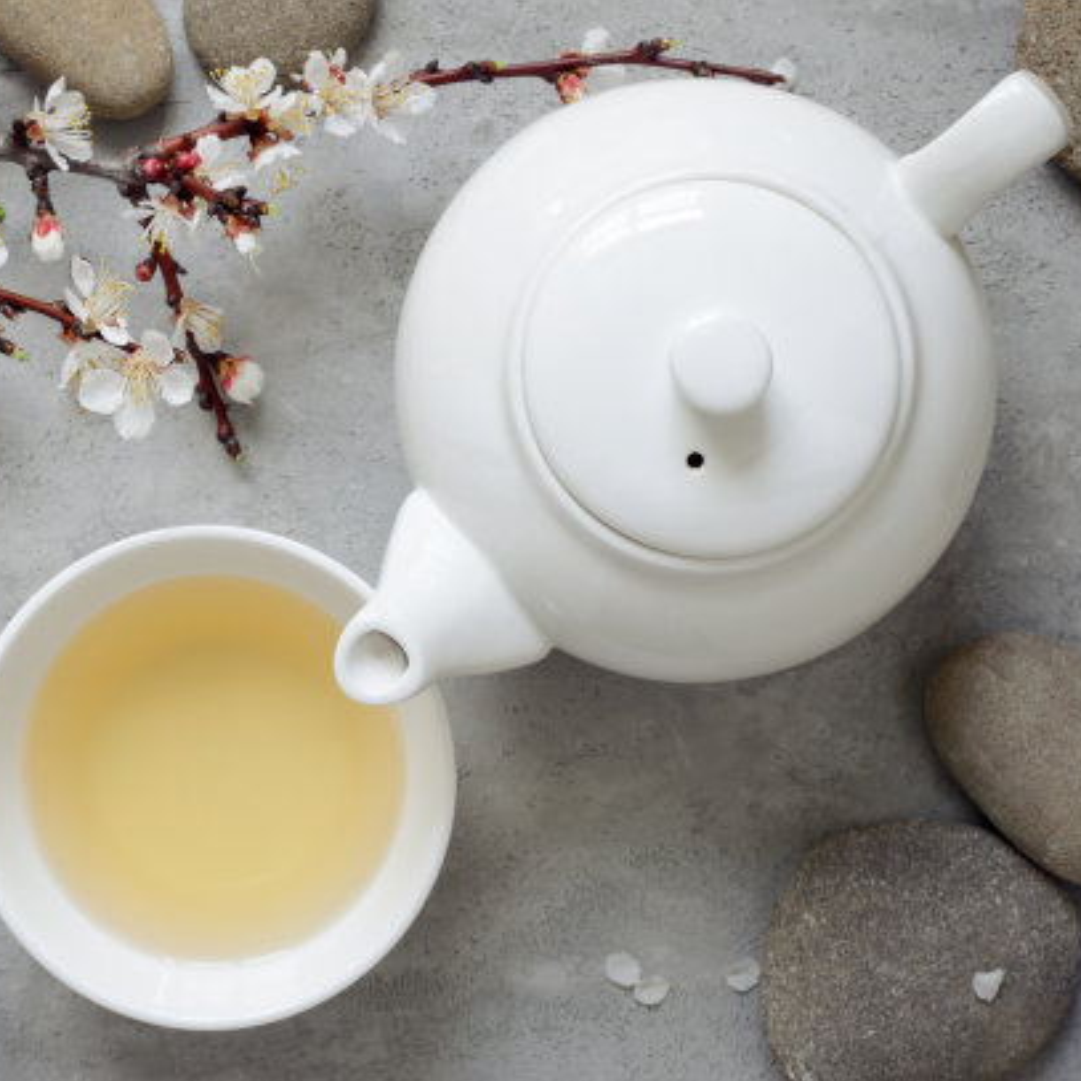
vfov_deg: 26.9
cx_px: 393
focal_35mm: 64
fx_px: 2261
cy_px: 540
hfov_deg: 26.8
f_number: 16
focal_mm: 50
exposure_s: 2
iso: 100
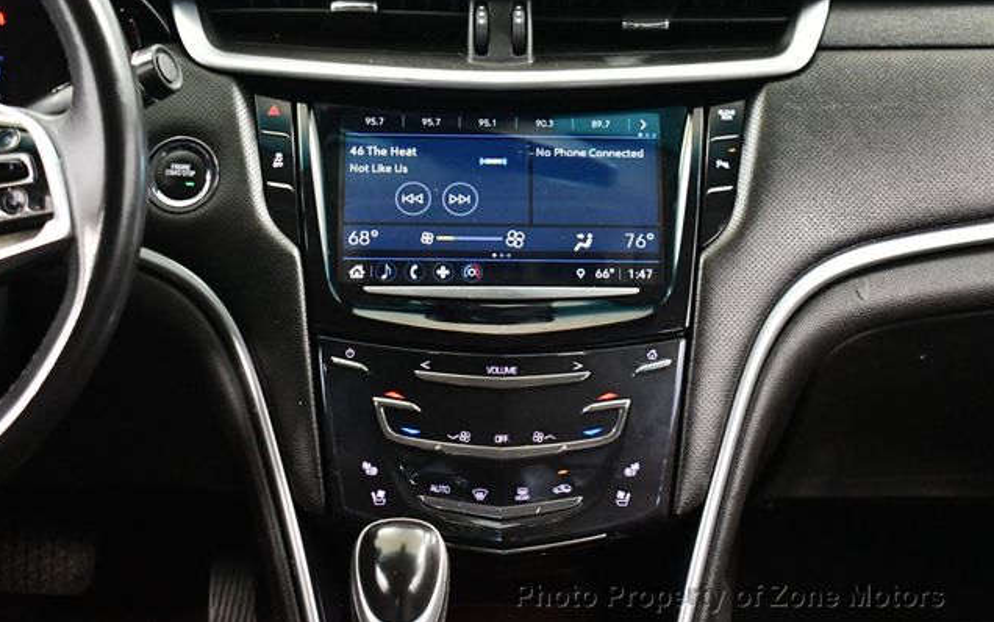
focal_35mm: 78
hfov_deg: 26.5
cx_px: 495
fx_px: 2114
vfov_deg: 16.7
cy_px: 291
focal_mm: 38
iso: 7200
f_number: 4.8
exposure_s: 1/60
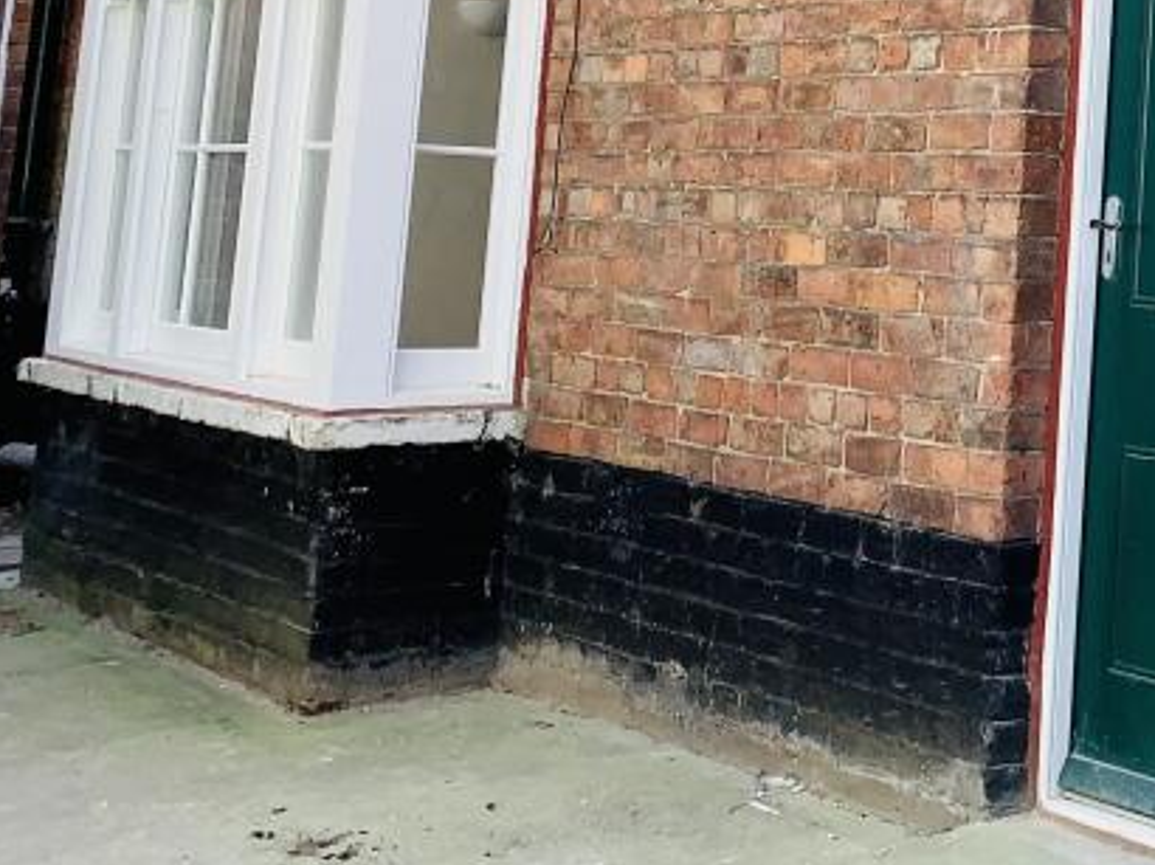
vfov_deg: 21.6
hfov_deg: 26.6
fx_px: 2168
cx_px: 1369
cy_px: -31
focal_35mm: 65
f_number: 1.8
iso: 25
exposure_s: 1/446
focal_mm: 4.25
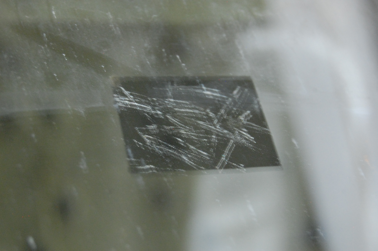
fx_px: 865
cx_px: 189
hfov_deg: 24.6
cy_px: 126
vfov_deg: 16.5
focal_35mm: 82
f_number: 5.6
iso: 1600
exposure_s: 1/2
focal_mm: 55
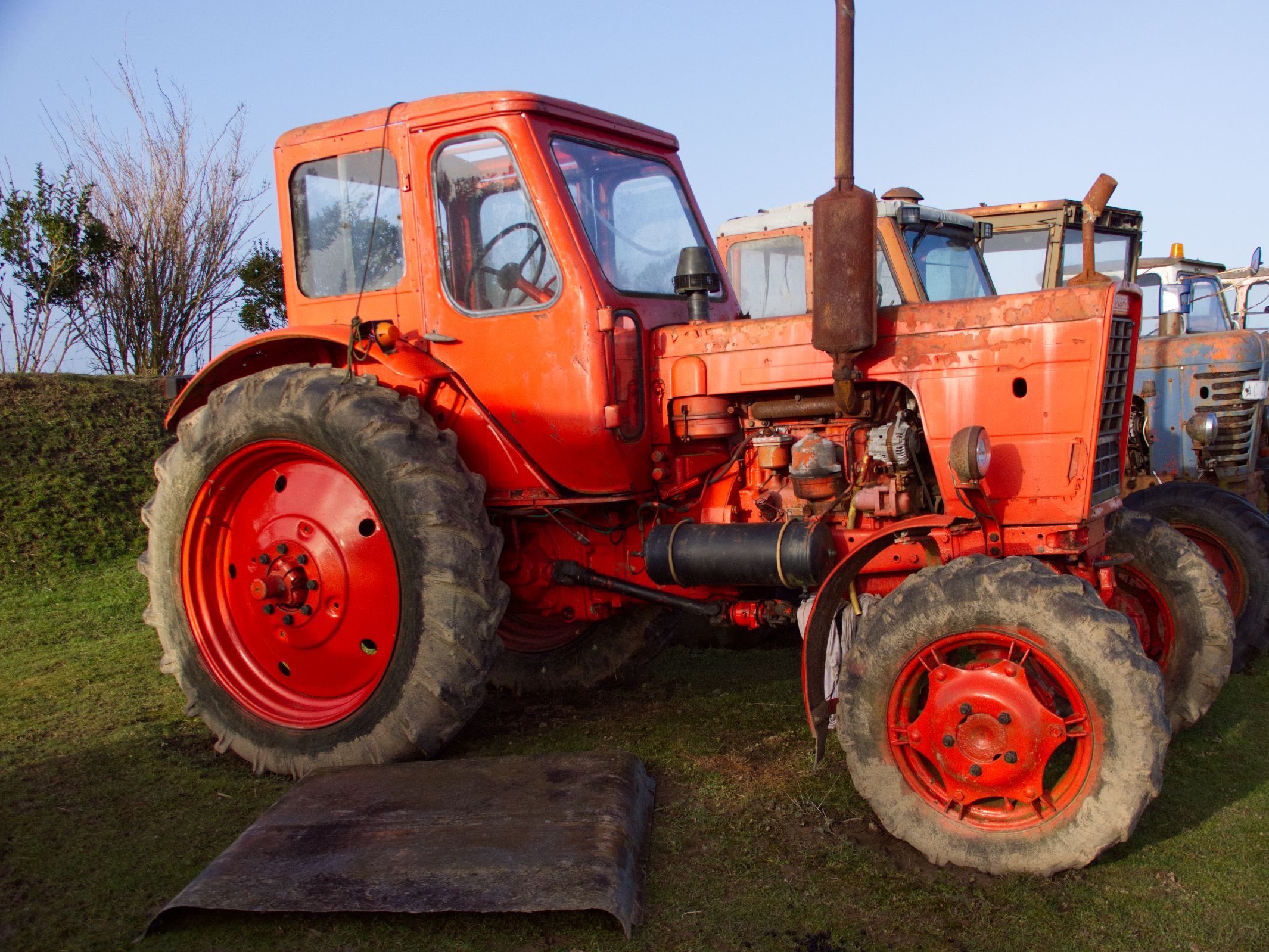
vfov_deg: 36.8
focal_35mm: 39
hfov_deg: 47.8
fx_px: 1430
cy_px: 476
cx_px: 708
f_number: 4.5
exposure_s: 1/2000
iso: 400
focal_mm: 24
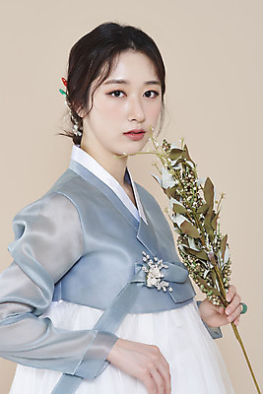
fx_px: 1150
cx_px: 132
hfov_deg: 13.1
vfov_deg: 19.4
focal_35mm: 105
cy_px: 197
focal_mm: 105
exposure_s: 1/125
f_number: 11
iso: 64
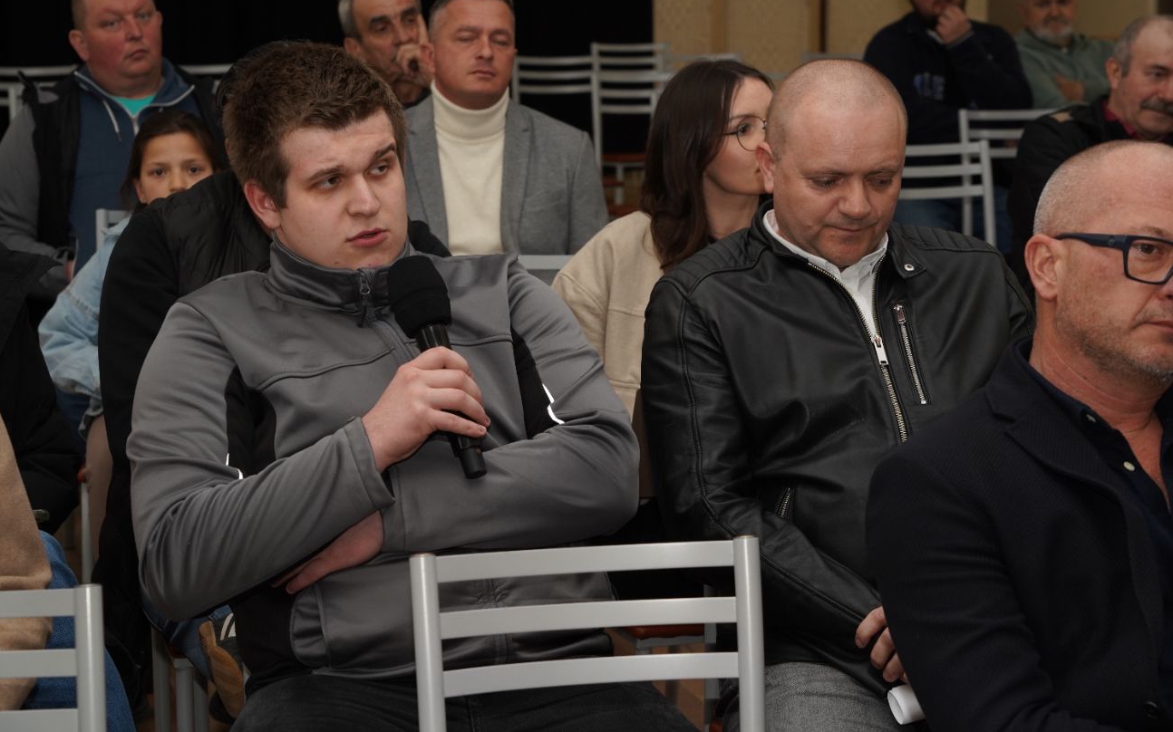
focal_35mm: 84
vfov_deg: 15.5
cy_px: 358
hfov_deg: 24.6
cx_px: 587
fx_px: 2685
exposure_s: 1/100
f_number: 8
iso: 1000
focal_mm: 82
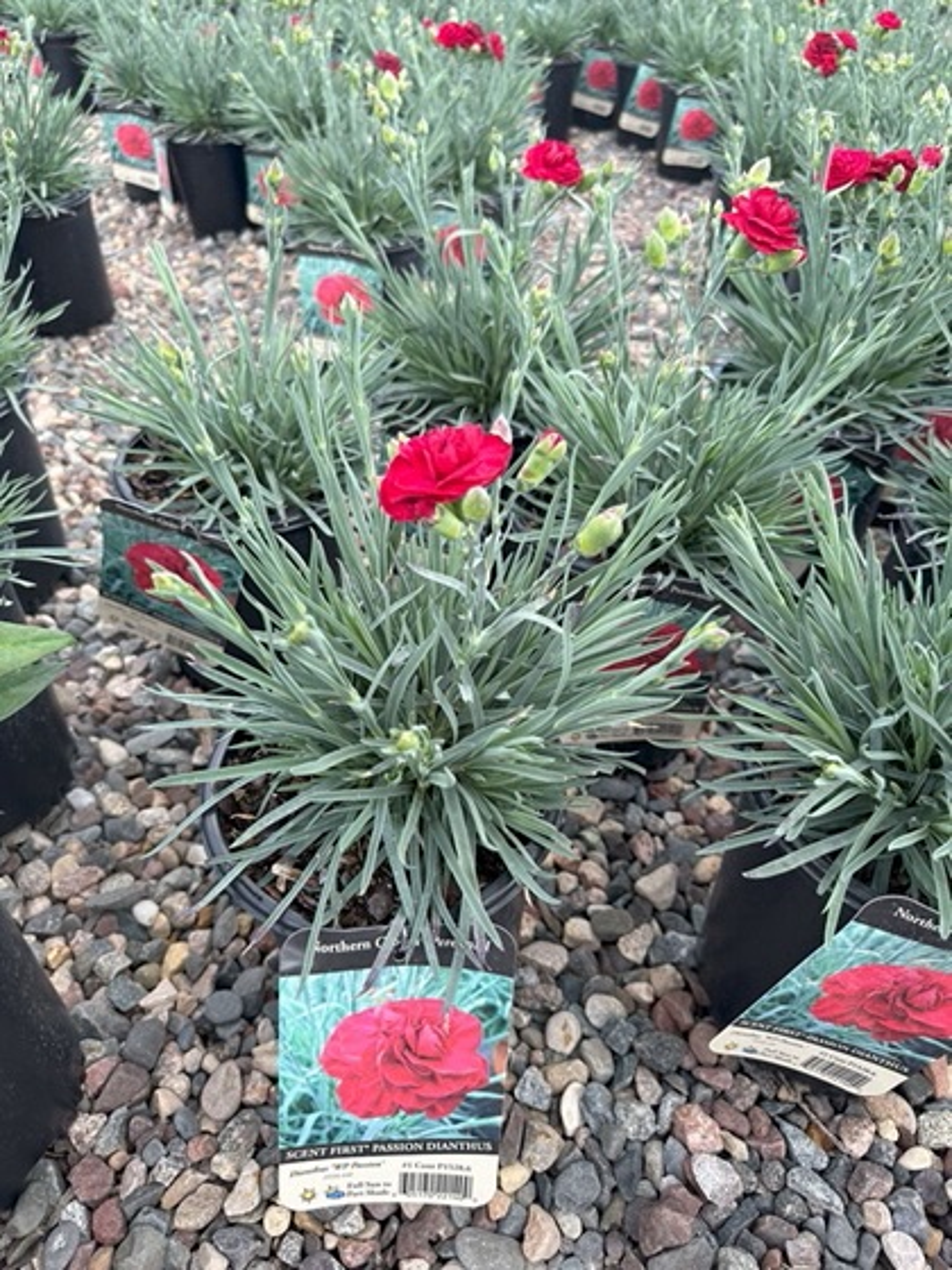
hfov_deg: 56.8
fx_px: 880
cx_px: 476
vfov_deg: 71.6
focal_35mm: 24
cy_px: 635
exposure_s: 1/506
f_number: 1.78
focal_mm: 6.86
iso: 80
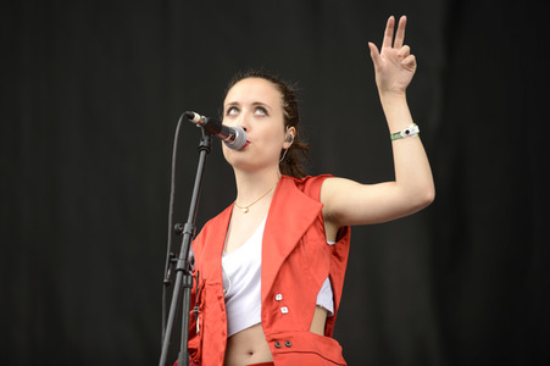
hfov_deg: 11.4
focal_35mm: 180
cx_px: 275
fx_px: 2748
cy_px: 183
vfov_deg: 7.6
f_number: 3.2
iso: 200
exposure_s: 1/320
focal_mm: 180
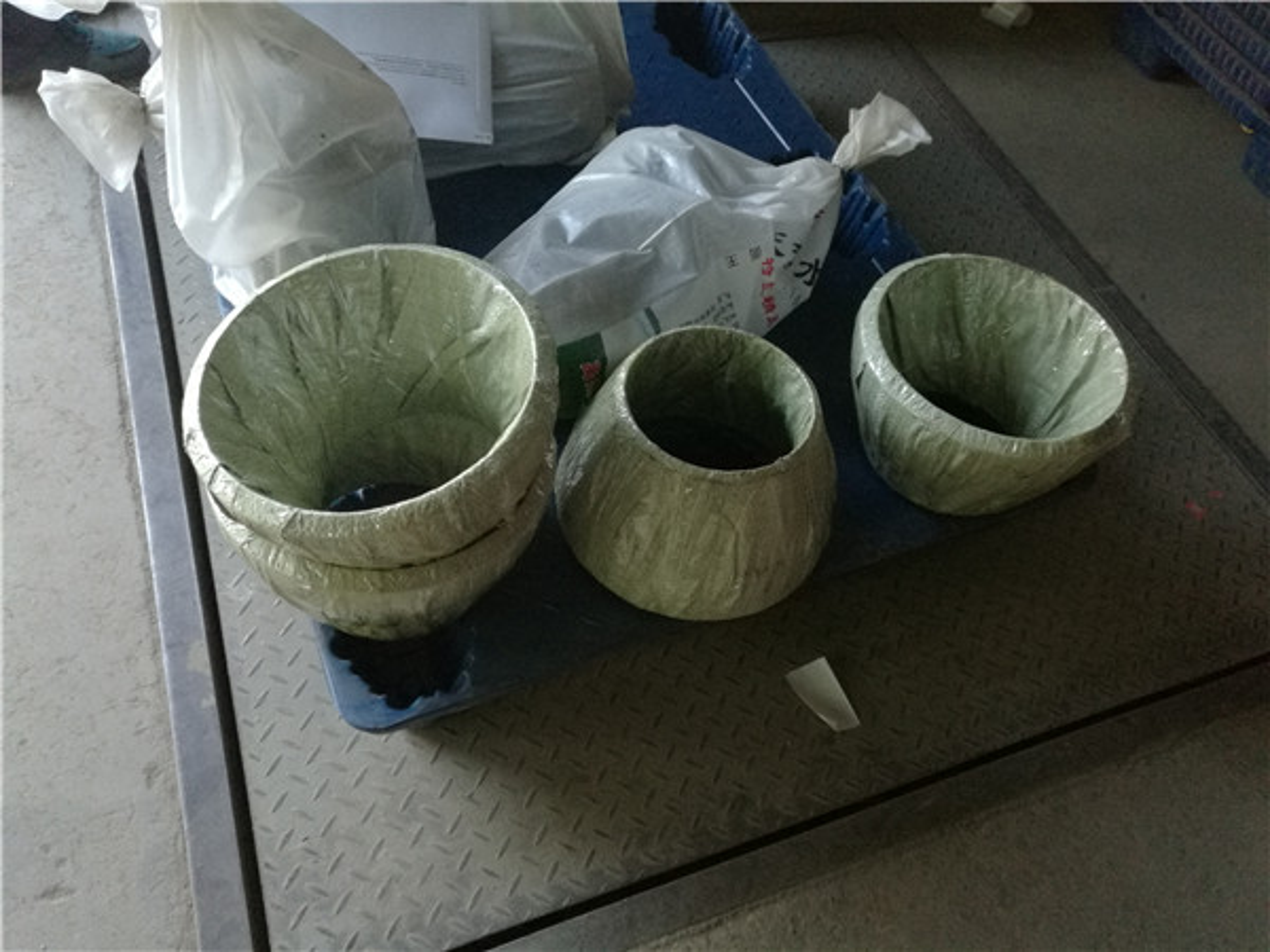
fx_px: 991
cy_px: 476
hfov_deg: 65.3
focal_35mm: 27
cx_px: 635
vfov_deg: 51.4
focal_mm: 4.04
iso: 400
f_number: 2
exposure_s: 1/30
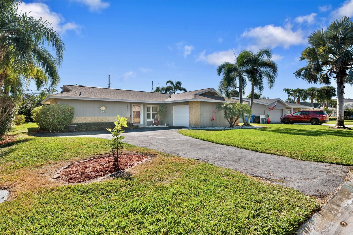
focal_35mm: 19
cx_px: 176
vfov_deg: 64.6
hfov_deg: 86.9
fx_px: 186
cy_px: 118
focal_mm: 19
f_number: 6.3
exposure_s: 1/160
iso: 250
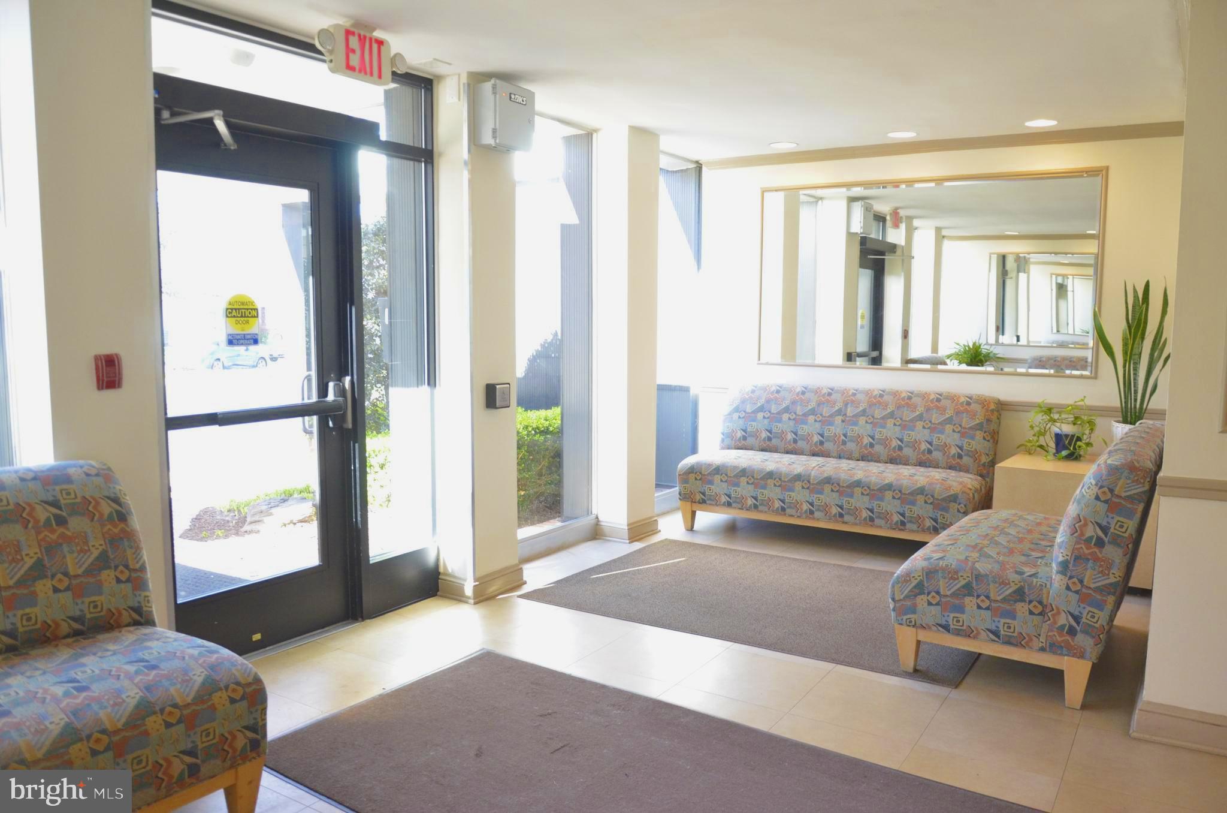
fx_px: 918
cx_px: 614
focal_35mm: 27
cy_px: 406
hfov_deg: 67.5
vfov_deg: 47.7
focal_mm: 18
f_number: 3.5
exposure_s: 1/160
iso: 1600
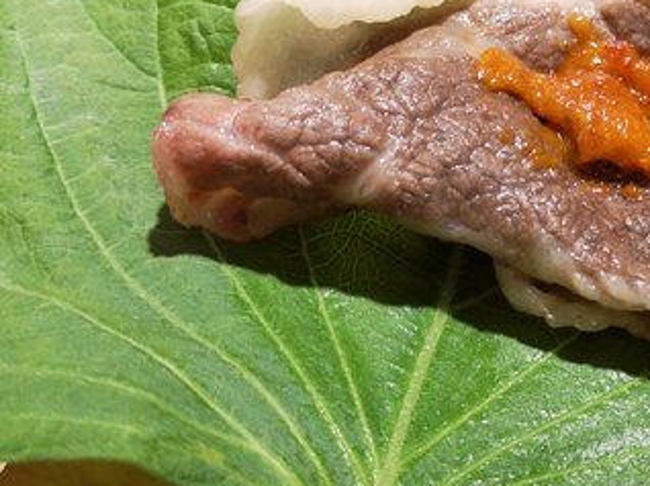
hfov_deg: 28.1
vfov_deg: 21.5
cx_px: 507
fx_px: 1276
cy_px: 165
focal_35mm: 68
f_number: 1.8
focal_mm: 3.95
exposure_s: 1/60
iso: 100
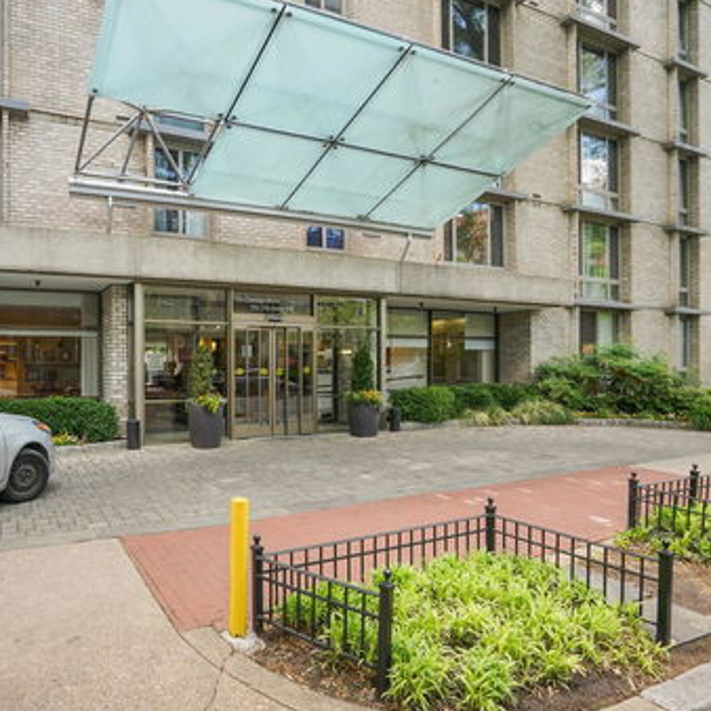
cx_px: 259
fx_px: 534
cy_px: 375
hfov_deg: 66.1
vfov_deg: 67.2
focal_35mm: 23
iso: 400
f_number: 9
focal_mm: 16
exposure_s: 1/100
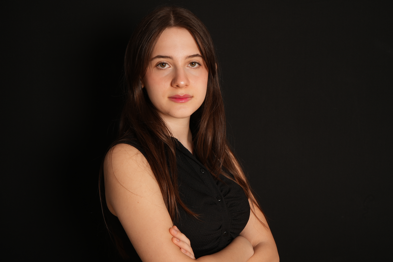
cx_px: 196
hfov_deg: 42.7
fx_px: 502
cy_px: 131
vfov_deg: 29.3
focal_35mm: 46
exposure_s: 1/25
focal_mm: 46
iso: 125
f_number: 14
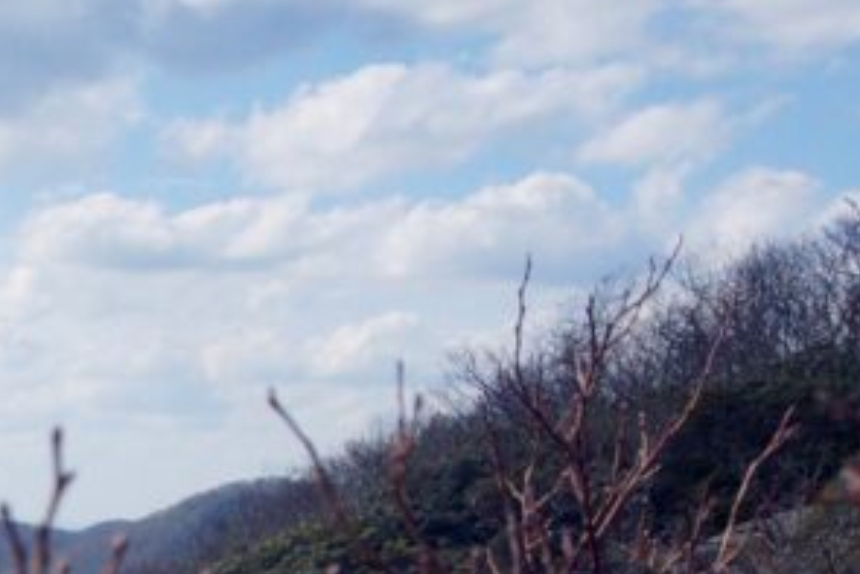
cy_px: 945
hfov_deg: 17.0
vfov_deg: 12.3
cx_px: -573
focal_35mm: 104
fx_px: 2486
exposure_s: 1/4000
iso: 800
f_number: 7.1
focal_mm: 20
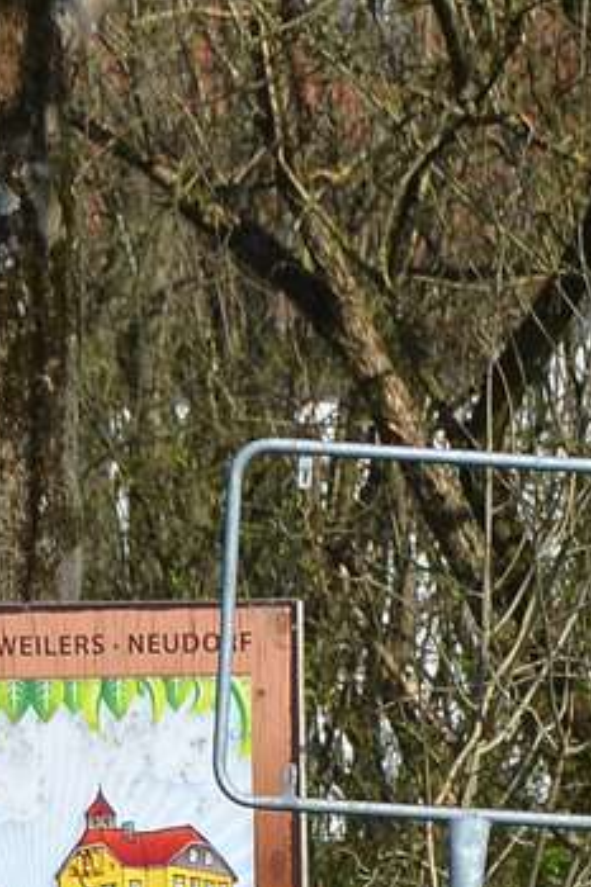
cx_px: 282
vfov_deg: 5.1
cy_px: 1133
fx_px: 9989
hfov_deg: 3.4
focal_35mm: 405
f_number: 6.3
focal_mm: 105
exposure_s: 1/640
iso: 160
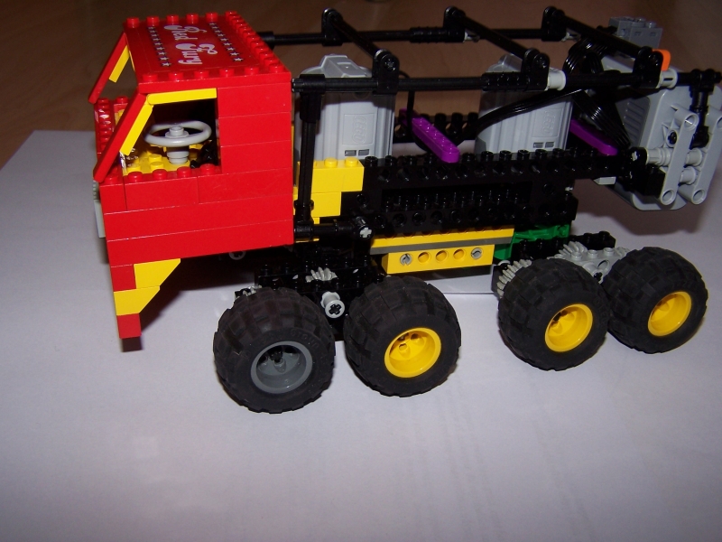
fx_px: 793
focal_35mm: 38
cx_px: 361
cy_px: 271
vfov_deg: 37.7
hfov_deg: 49.0
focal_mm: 6.3
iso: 80
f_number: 2.8
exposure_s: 1/60
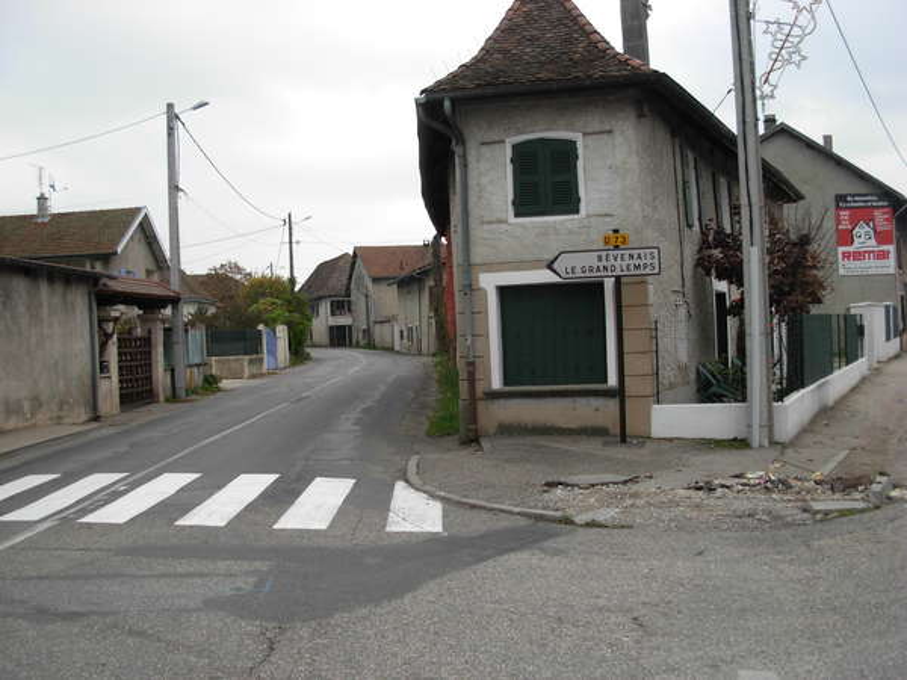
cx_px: 454
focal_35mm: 38
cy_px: 340
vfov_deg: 37.7
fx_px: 996
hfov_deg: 49.0
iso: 79
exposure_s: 1/362
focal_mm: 6.3
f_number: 2.9
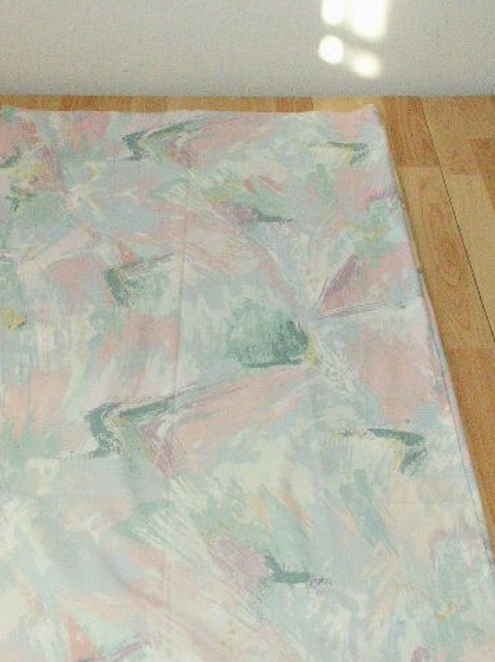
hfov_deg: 30.7
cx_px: 186
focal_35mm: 47
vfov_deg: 40.5
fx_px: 897
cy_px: 318
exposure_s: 1/400
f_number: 4.5
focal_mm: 9.17
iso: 800
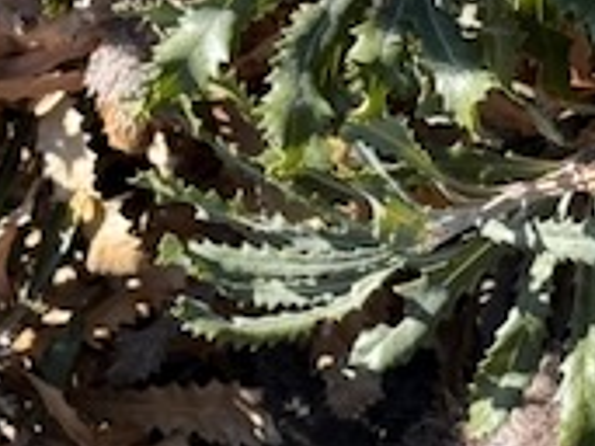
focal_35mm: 180
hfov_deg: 10.9
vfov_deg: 8.2
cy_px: -21
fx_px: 3092
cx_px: 505
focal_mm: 6.76
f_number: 1.78
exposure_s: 1/754
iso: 64
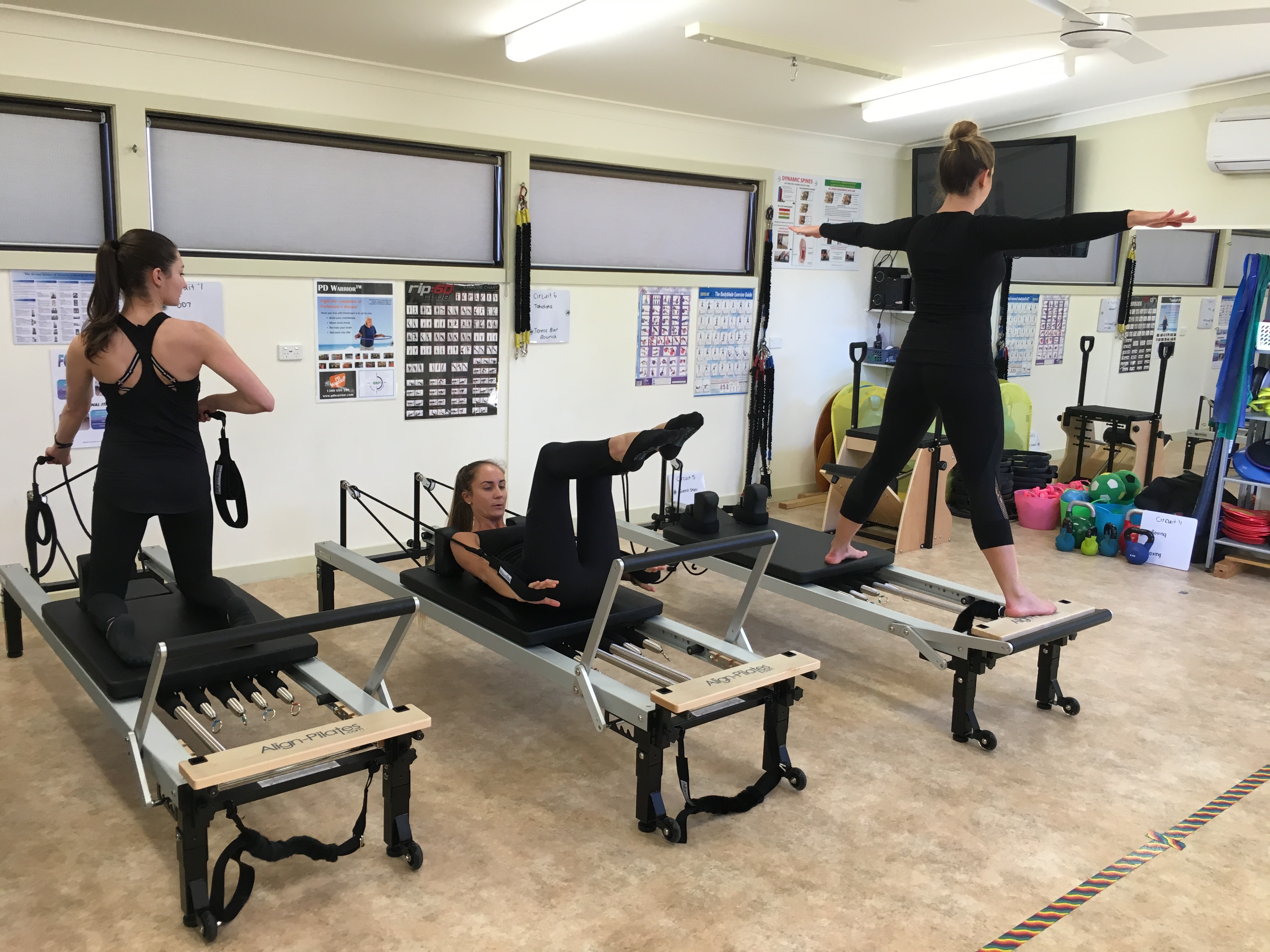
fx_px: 1064
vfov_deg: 48.2
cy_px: 476
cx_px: 635
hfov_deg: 61.7
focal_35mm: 29
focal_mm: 4.15
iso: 40
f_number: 2.2
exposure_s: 1/33
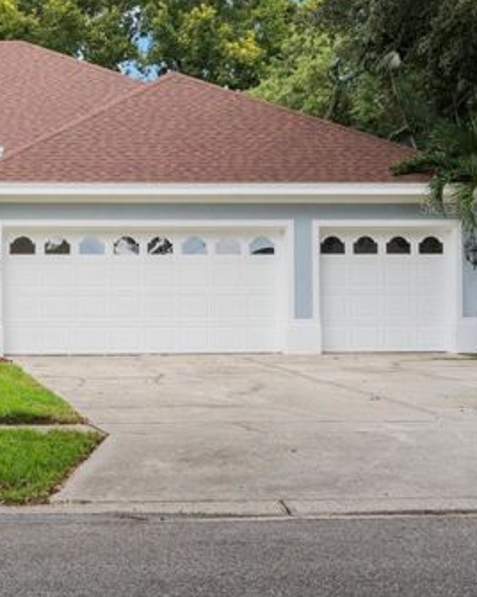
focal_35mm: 71
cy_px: 208
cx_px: -138
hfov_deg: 19.9
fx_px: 1253
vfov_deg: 26.6
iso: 800
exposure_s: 1/40
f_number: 13
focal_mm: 24
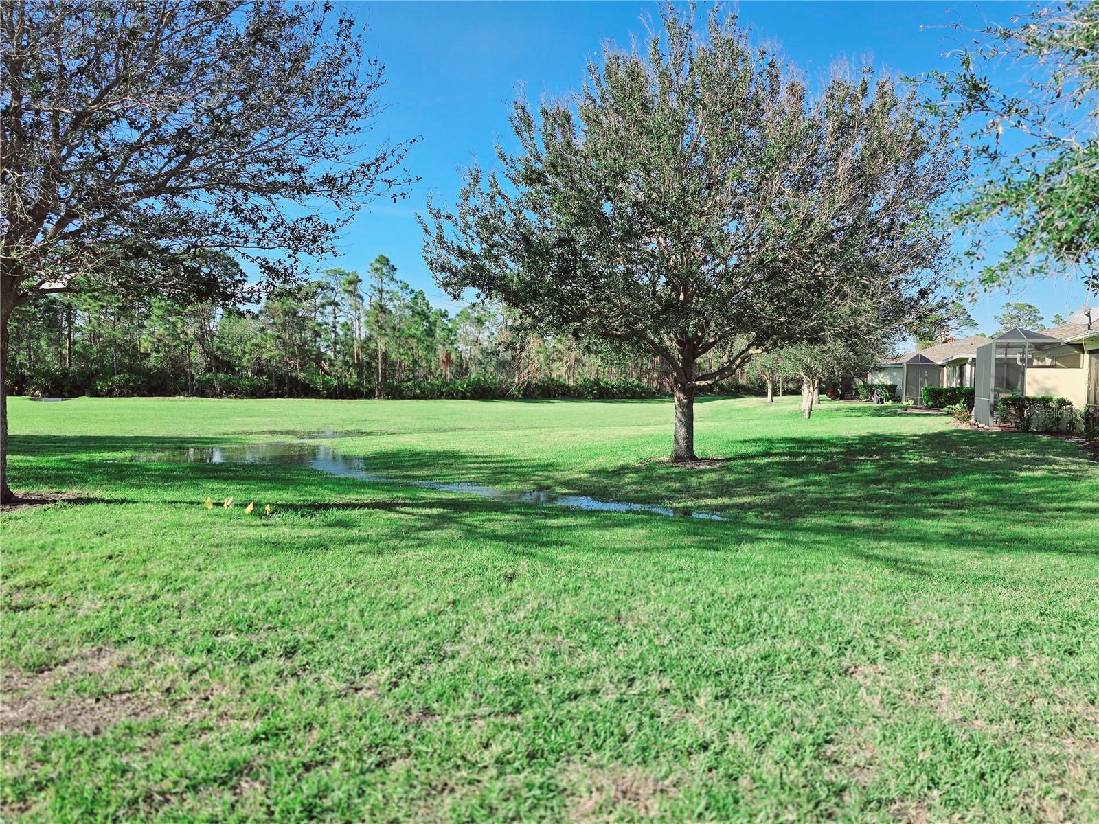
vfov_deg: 58.9
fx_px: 730
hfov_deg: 73.9
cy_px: 412
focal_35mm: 23
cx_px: 550
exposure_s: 1/526
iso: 12
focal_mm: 6.3
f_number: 1.7
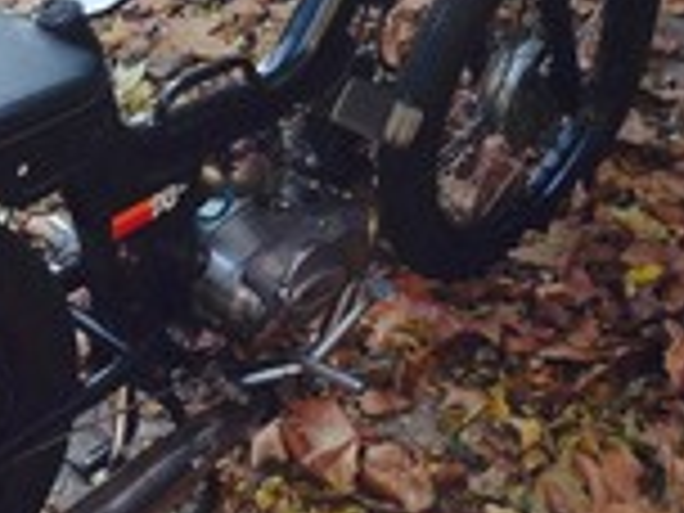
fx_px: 1818
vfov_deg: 16.0
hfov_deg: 21.0
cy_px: 137
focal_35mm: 92
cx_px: 126
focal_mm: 4.28
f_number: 2.4
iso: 64
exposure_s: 1/120
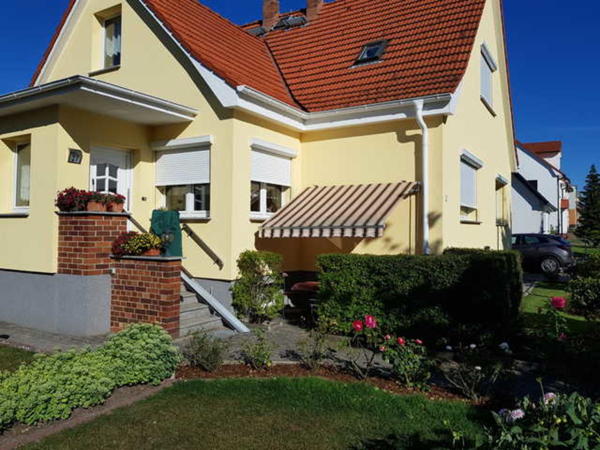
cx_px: 300
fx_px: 451
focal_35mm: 26
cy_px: 225
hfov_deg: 67.3
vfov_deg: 53.1
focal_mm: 4.2
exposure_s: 1/5072
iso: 40
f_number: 1.7
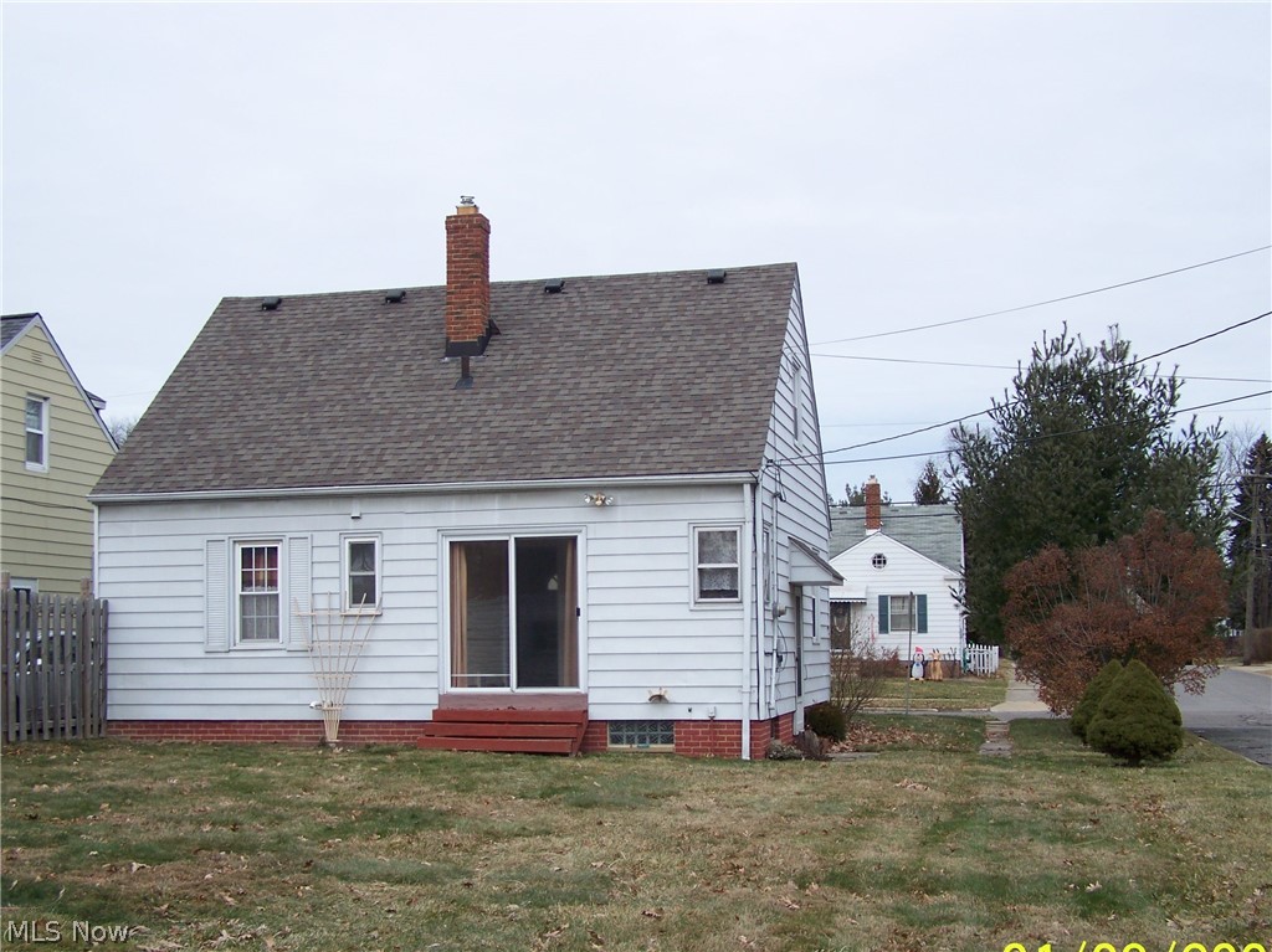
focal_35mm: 38
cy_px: 476
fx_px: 1396
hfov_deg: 49.0
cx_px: 636
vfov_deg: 37.7
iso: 64
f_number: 2.8
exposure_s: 1/160
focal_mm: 6.3
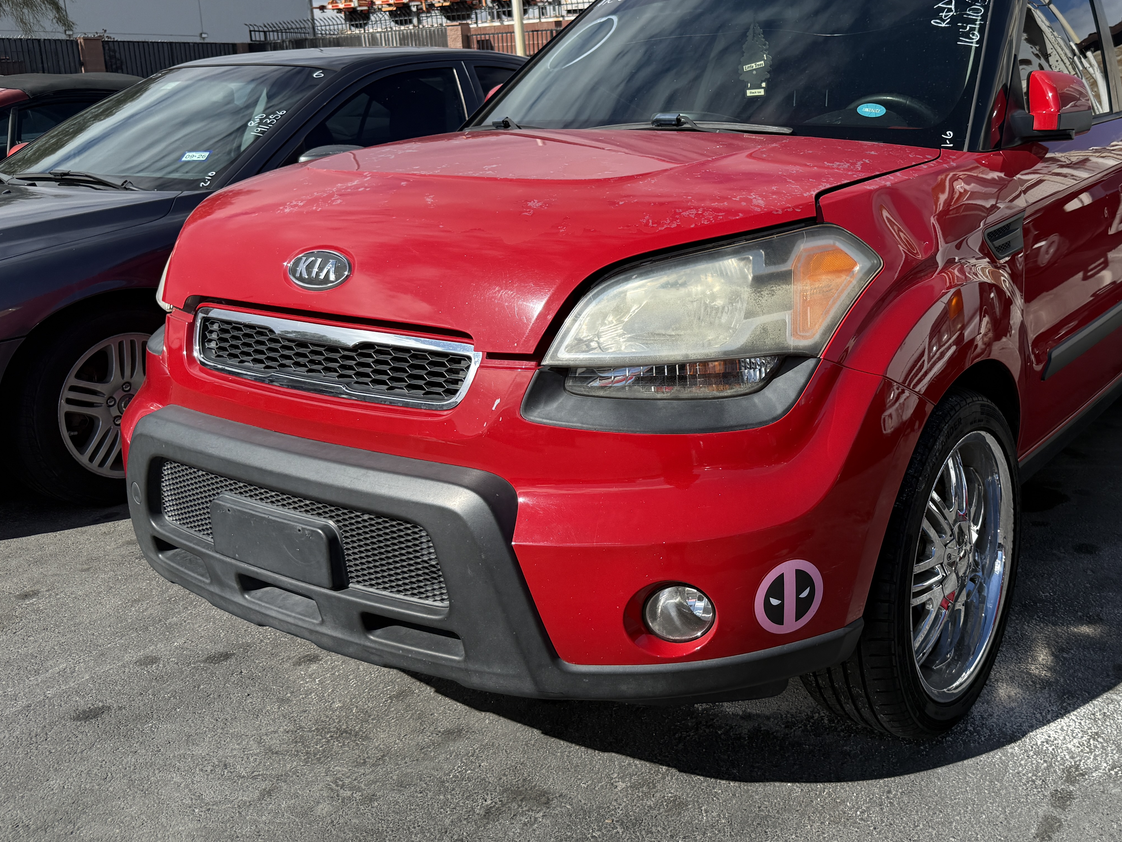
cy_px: 322
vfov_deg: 41.5
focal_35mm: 34
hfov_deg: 52.9
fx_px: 1102
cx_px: 752
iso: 100
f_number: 1.78
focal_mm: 6.76
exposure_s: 1/5714
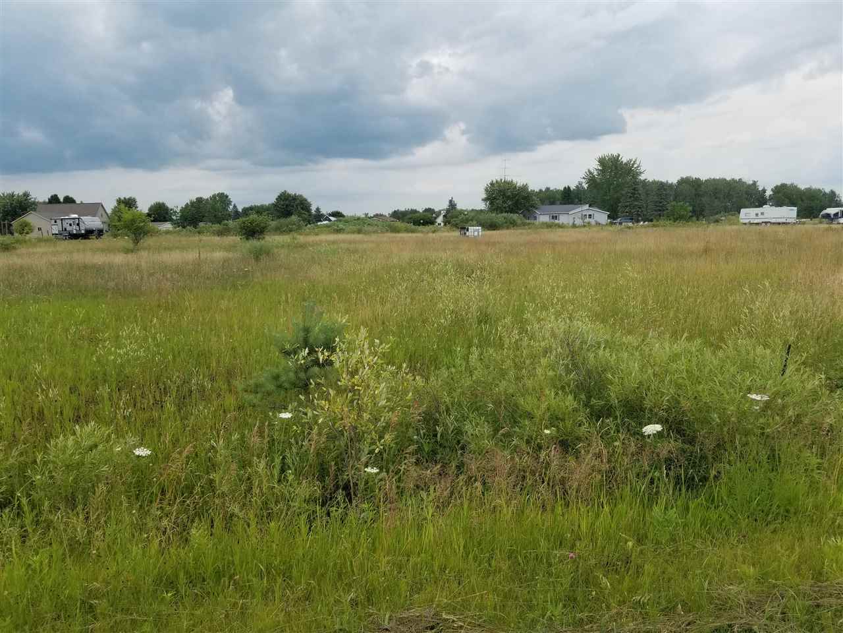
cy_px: 316
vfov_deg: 53.1
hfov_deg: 67.3
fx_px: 633
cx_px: 422
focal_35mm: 26
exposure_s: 1/1172
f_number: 1.7
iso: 50
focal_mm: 4.3
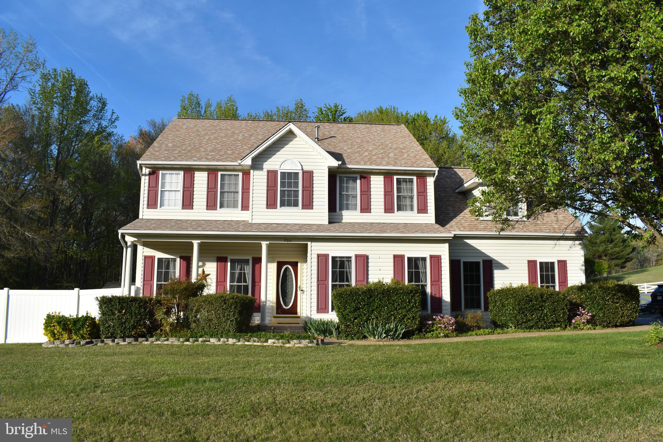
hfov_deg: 67.4
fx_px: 497
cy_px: 221
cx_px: 332
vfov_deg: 47.9
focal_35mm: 27
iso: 200
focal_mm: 18
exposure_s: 1/400
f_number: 10
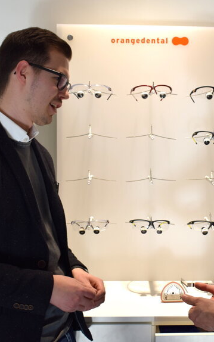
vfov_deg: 34.0
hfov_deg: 21.5
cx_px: 150
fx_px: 560
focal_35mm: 60
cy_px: 171
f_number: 4.2
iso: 400
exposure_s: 1/80
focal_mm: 26
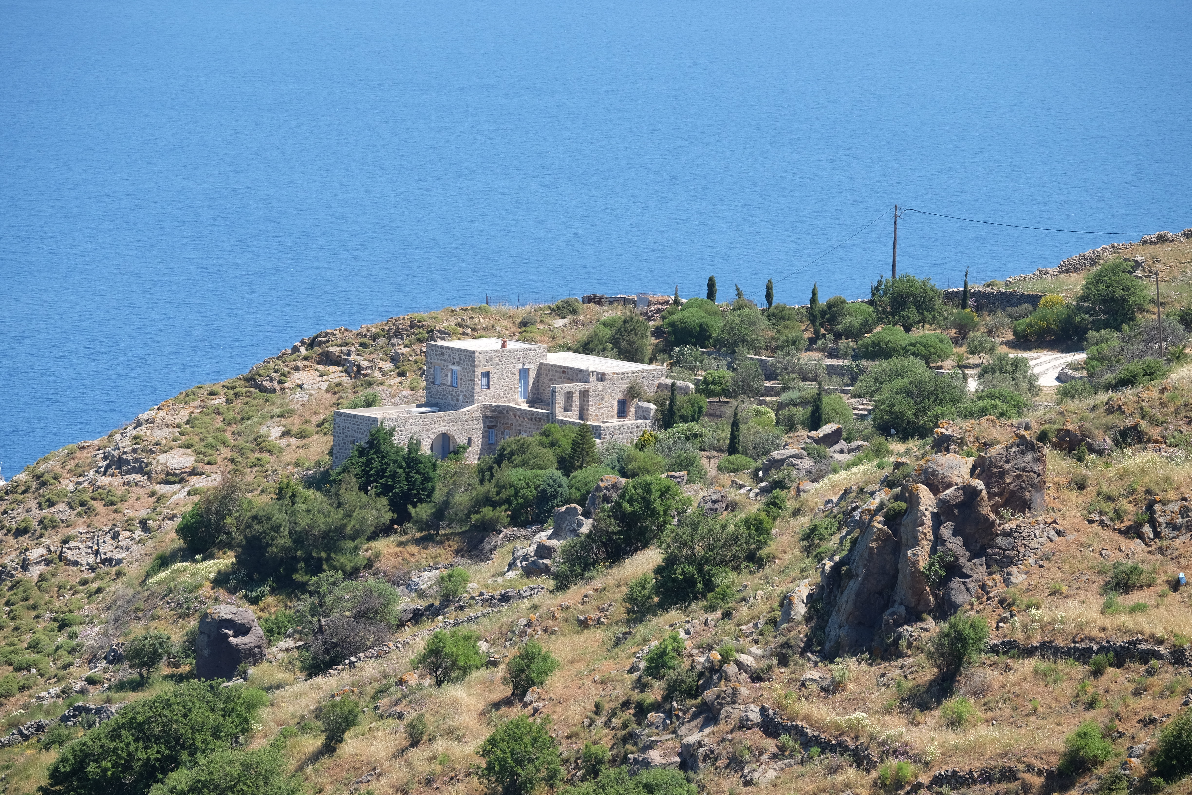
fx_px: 6953
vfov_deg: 6.5
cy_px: 398
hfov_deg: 9.8
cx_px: 596
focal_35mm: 210
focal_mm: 140
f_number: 5.6
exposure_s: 1/400
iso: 200
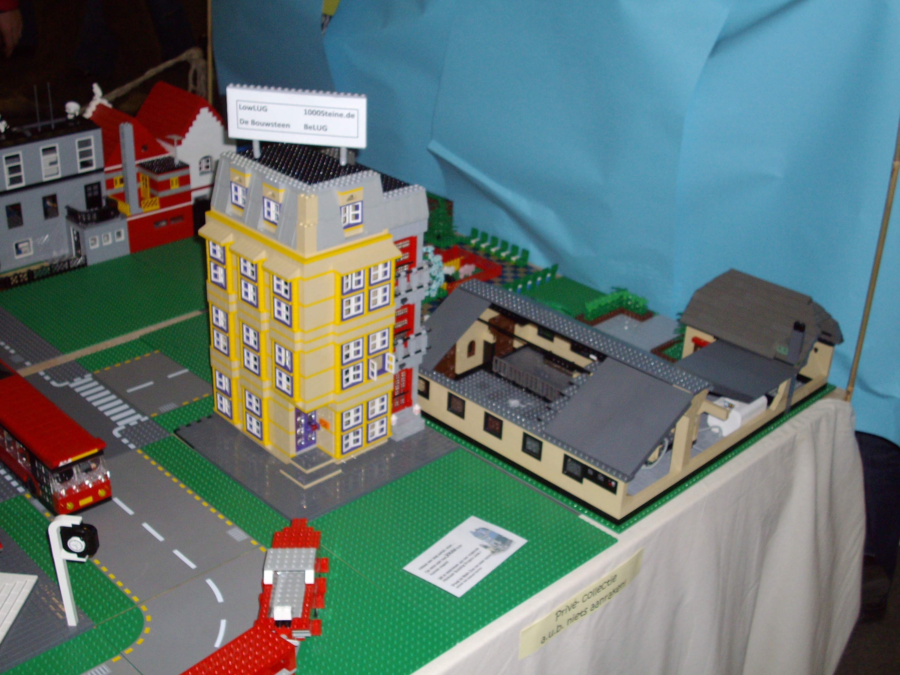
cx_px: 450
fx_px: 1196
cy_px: 338
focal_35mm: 46
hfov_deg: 41.2
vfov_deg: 31.5
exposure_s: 1/50
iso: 160
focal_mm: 7.6
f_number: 3.1
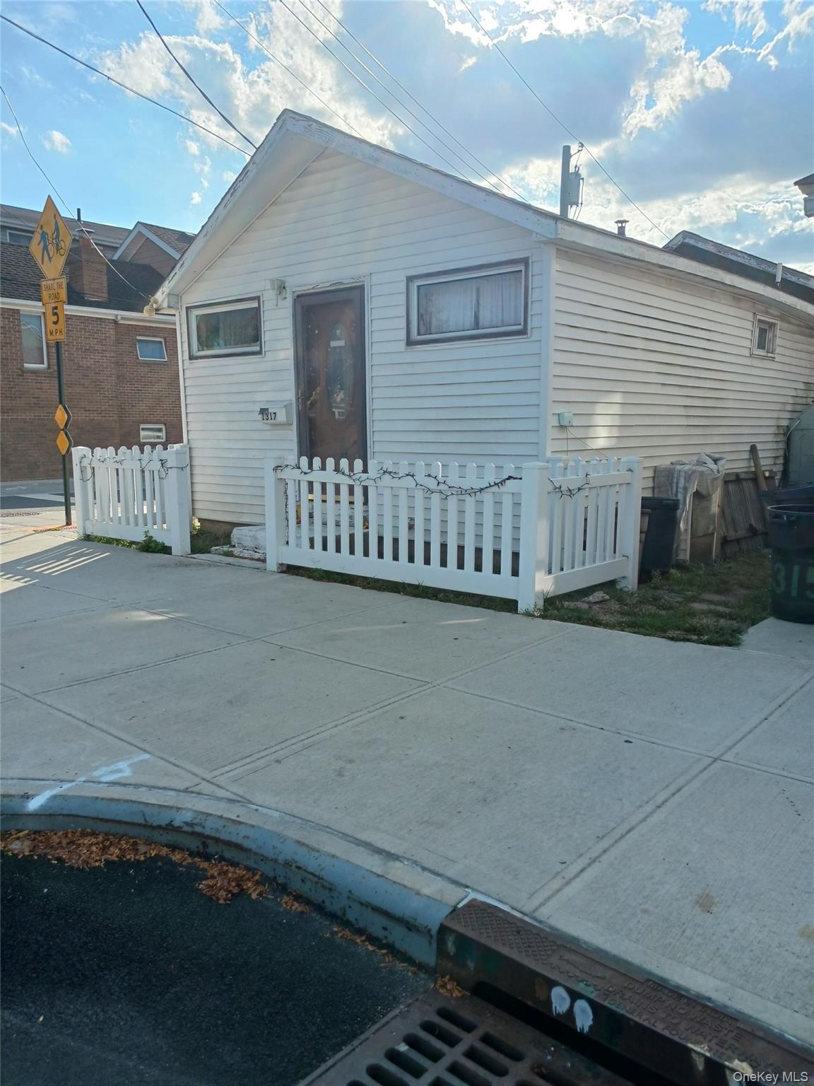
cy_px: 543
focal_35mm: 27
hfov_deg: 51.4
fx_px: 847
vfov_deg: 65.3
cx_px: 407
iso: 20
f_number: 1.8
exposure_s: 1/385
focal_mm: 4
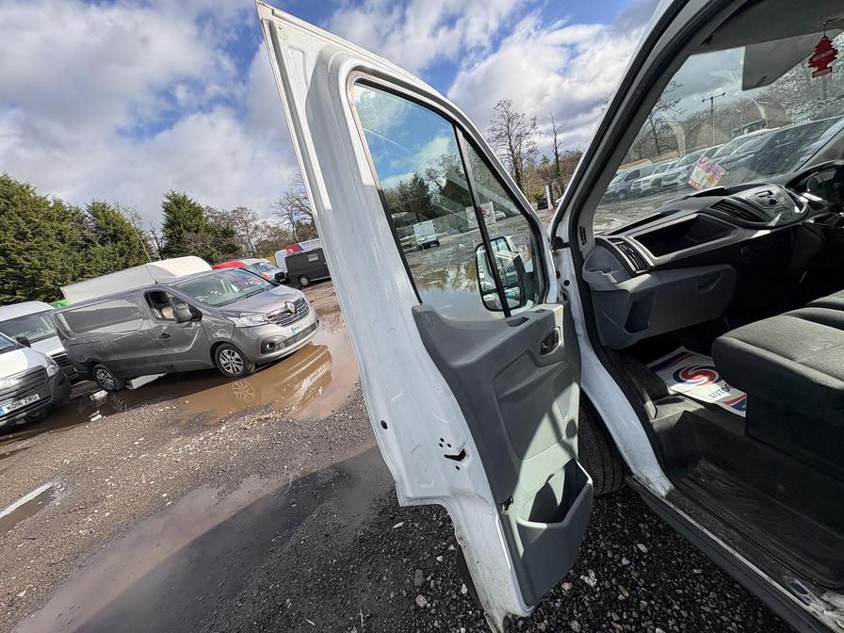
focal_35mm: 14
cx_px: 422
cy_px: 316
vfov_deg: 85.7
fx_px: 341
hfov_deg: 102.1
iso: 40
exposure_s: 1/657
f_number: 2.2
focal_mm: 2.22
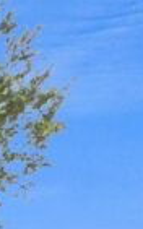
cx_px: -554
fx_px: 1205
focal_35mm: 193
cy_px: 570
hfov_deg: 5.4
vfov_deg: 9.5
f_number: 3.1
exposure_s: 1/1250
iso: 125
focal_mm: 4.5
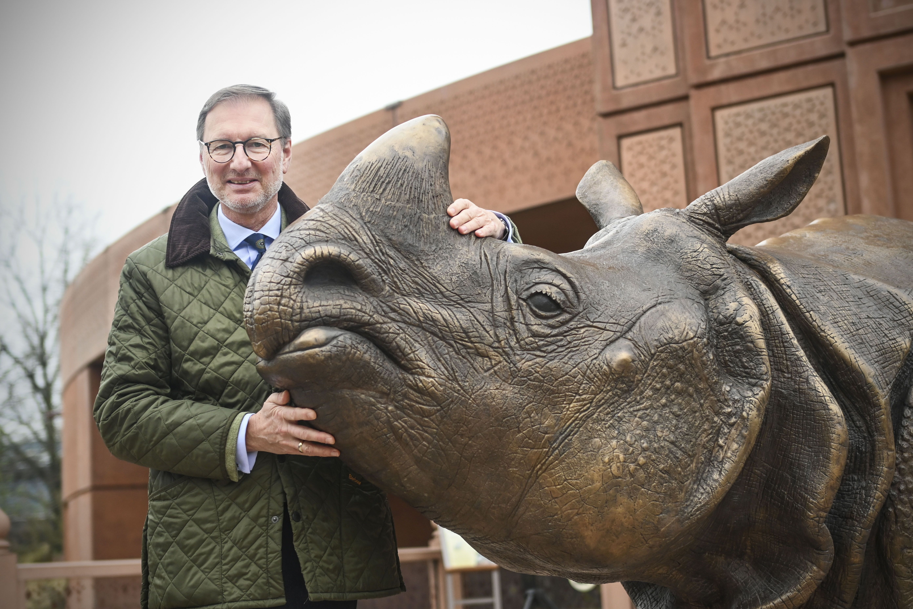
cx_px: 456
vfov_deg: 22.6
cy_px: 304
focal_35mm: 60
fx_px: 1522
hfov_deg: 33.4
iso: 500
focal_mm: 40
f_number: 2.5
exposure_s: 1/2500
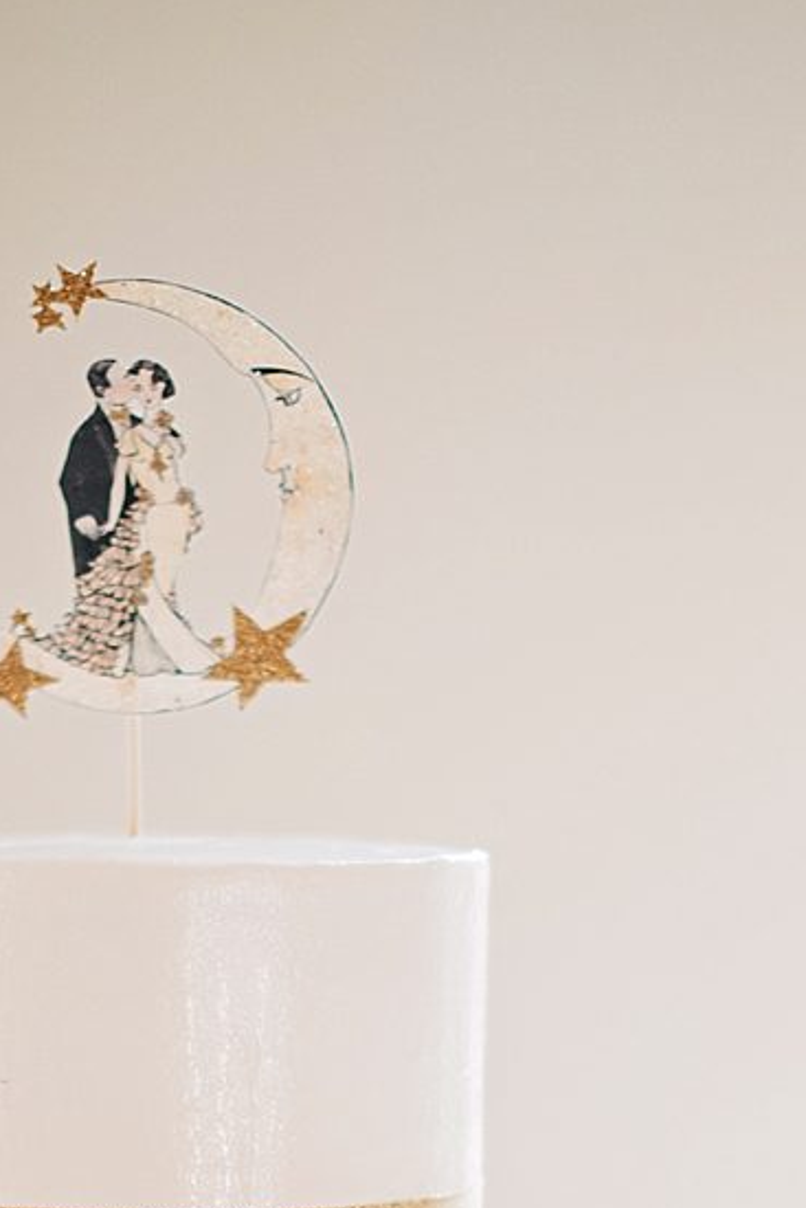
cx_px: 187
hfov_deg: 10.7
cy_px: 1467
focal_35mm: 128
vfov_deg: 15.4
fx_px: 4296
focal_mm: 50
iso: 320
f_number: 1.8
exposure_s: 1/1600
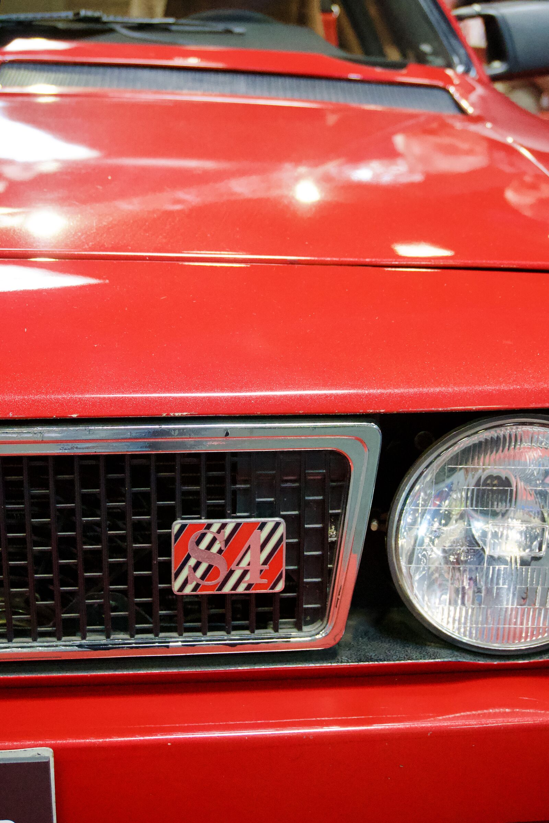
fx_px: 1167
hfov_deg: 26.5
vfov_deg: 38.9
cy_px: 412
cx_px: 274
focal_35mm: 51
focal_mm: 34
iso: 5000
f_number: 5
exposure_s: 1/160
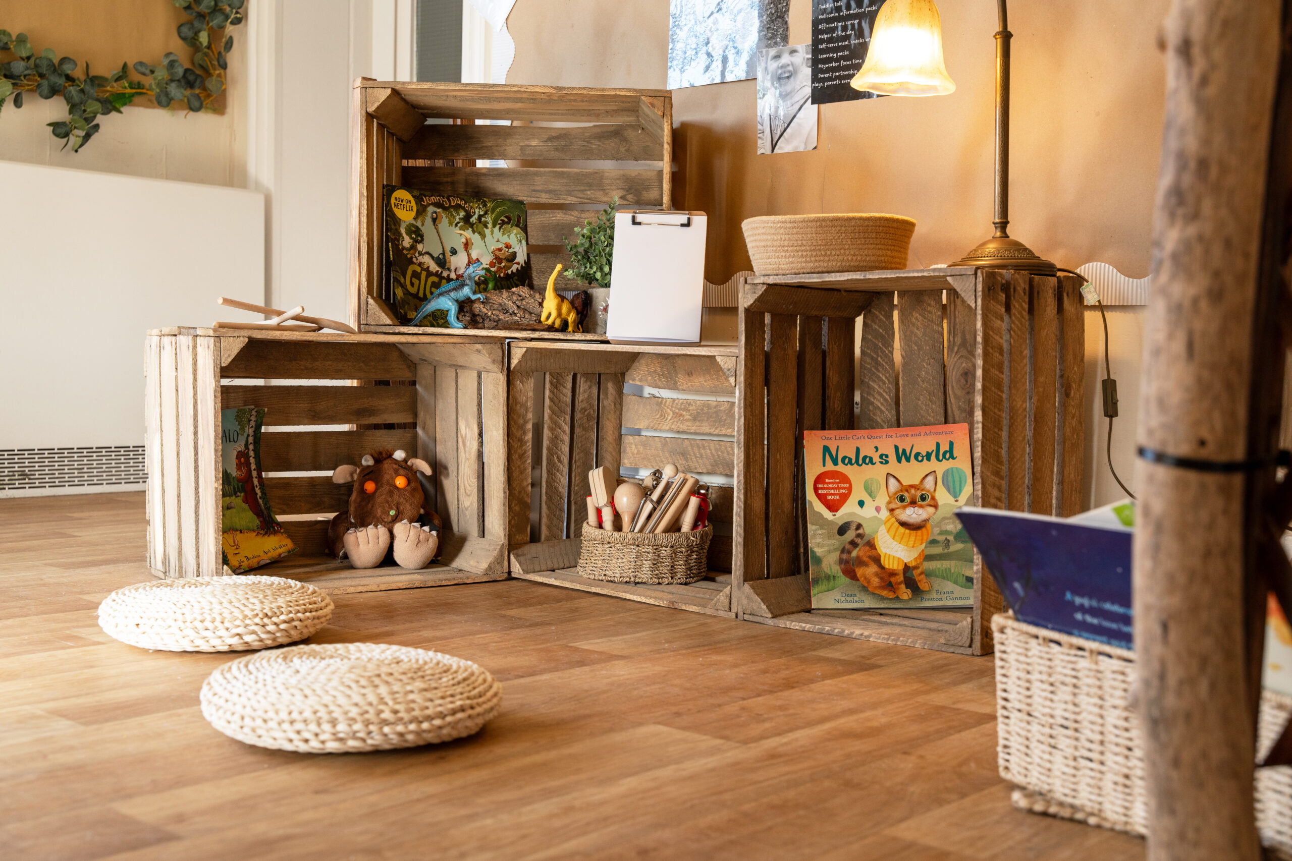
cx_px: 646
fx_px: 1479
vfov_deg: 32.5
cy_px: 430
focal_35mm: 41
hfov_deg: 47.2
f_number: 5
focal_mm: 41.2
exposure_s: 1/125
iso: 640
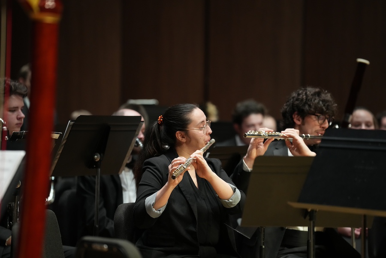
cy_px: 129
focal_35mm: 200
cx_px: 193
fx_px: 2144
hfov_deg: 10.3
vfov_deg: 6.9
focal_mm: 200
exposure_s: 1/640
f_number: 3.5
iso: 3200
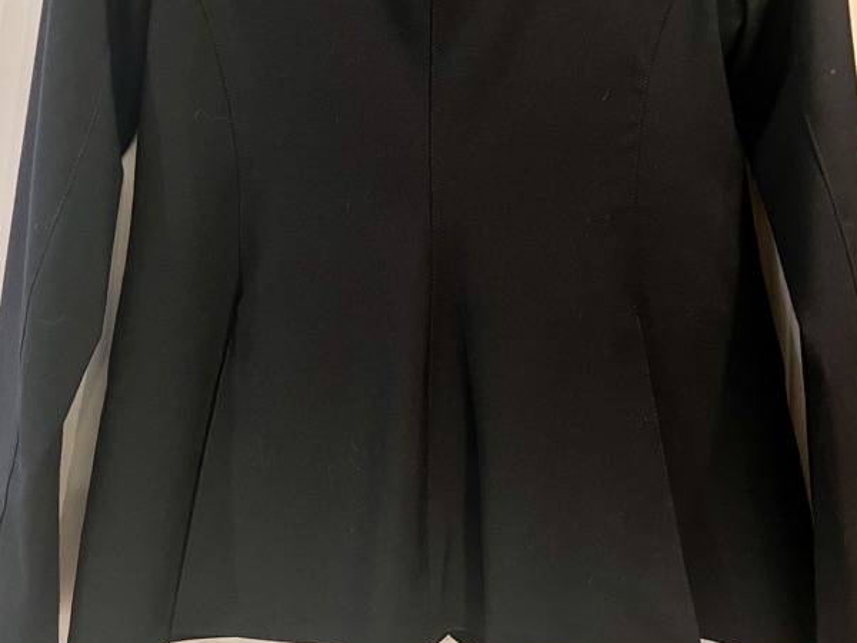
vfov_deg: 35.1
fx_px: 966
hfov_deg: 47.9
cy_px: 91
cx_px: 435
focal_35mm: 39
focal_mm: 5.7
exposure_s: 1/60
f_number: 1.5
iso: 320
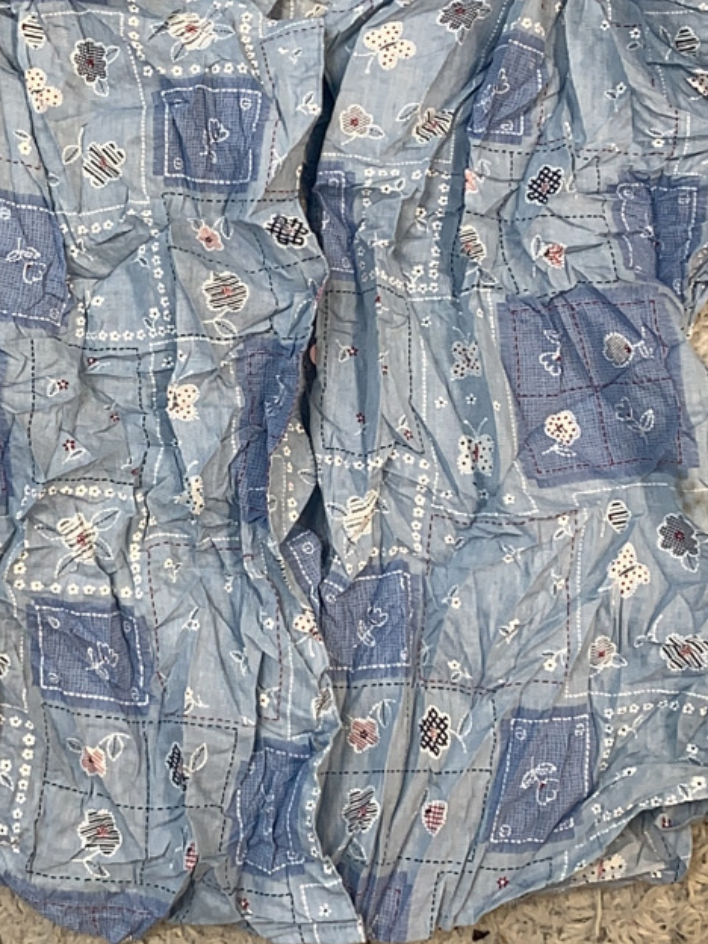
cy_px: 375
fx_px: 1227
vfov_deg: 41.9
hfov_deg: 32.1
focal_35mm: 45
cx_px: 292
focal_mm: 4.25
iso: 40
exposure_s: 1/100
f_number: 1.8
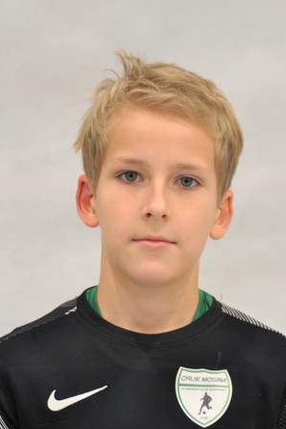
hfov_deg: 10.4
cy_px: 246
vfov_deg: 15.5
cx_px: 152
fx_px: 1579
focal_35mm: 133
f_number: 5
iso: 640
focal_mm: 75
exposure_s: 1/30
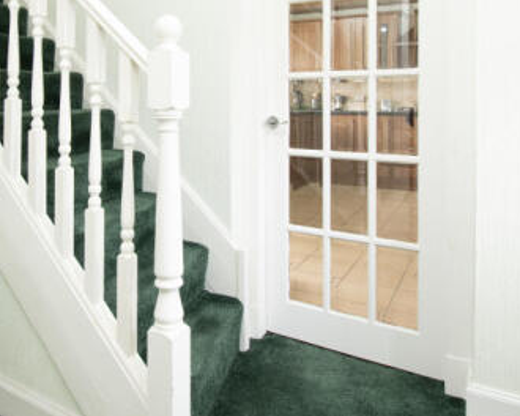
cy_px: 78
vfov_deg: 48.4
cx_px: 189
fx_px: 431
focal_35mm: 28
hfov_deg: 61.2
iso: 320
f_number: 9
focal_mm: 10
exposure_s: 1/5
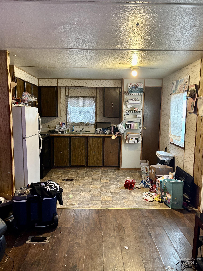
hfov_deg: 53.0
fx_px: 203
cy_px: 136
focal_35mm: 26
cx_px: 102
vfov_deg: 67.3
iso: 640
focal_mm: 5.96
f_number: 1.6
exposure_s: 1/40
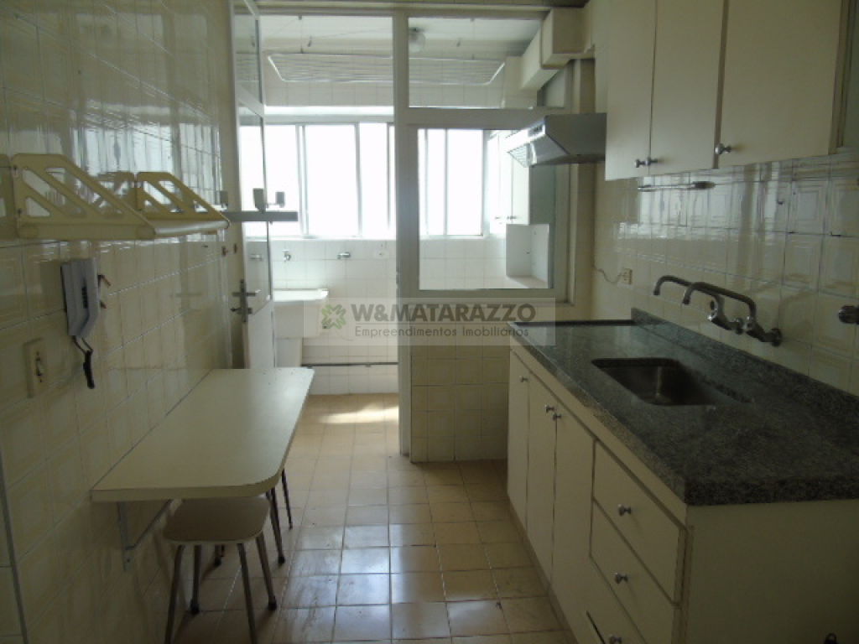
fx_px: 620
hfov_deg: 69.4
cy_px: 322
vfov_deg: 54.9
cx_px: 430
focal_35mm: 25
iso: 80
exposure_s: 1/80
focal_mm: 4.4
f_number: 3.4
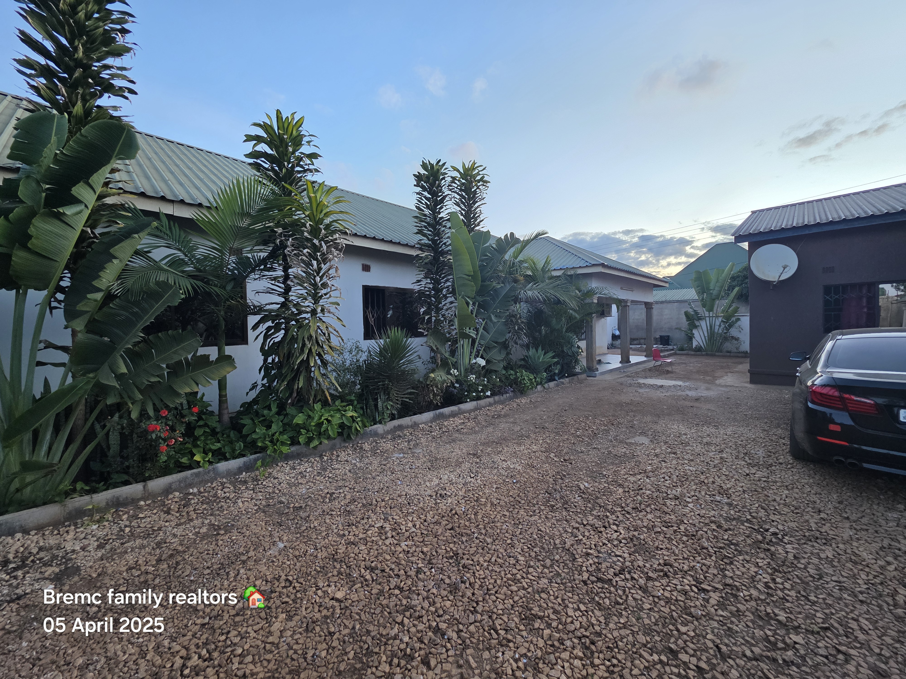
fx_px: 340
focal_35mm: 13
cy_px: 340
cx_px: 453
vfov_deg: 89.9
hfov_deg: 106.2
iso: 160
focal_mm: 2.2
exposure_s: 1/100
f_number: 1.9
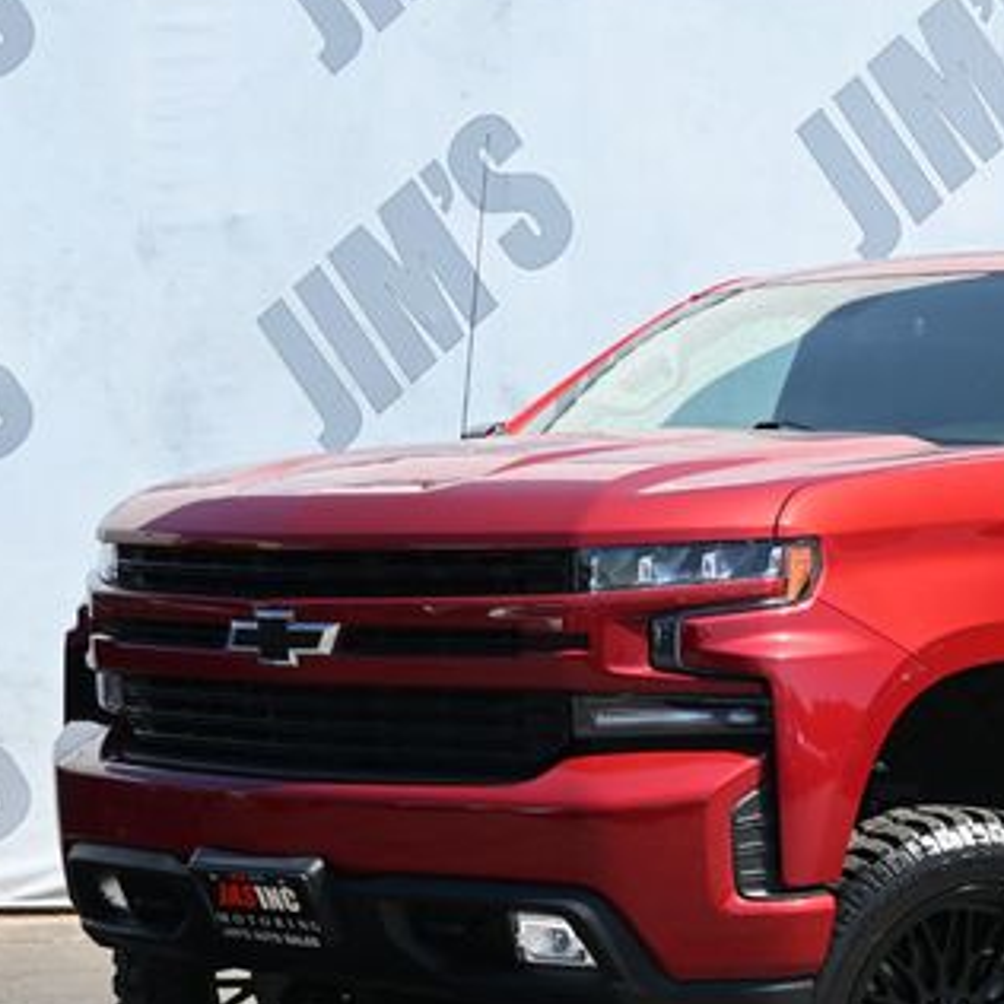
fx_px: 3052
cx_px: 944
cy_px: 581
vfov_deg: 18.7
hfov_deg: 18.3
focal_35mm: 93
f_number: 5.6
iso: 200
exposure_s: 1/250
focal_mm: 36
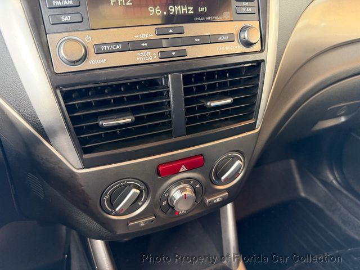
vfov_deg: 56.8
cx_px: 180
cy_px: 135
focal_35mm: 24
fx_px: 250
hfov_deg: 71.6
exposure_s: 1/60
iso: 500
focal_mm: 6.76
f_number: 1.78
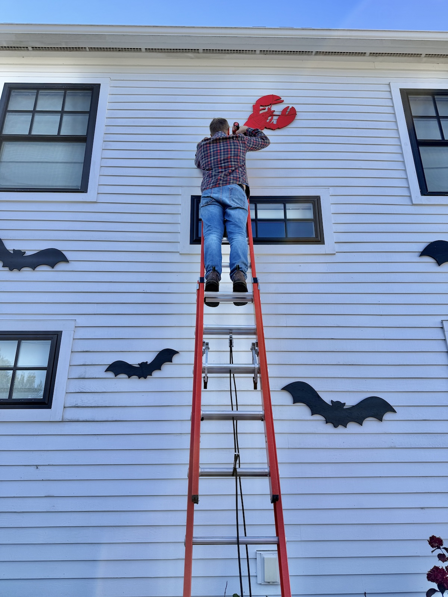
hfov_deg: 56.8
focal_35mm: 24
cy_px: 298
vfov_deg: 71.6
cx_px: 224
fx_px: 414
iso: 80
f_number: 1.78
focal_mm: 6.76
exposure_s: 1/1901
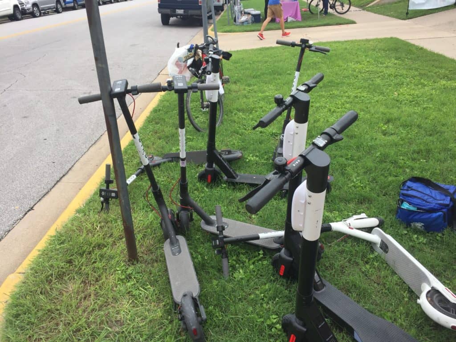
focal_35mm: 29
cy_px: 171
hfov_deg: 61.7
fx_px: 382
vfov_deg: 48.2
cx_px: 228
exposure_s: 1/791
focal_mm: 4.15
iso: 32
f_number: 2.2
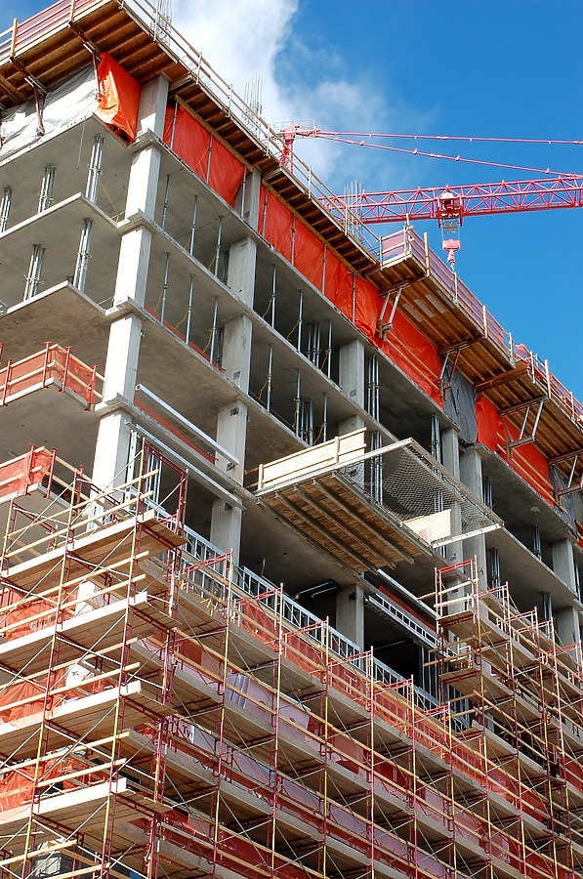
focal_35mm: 60
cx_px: 292
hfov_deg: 22.5
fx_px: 1462
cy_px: 440
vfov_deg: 33.4
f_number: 10
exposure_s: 1/250
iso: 360
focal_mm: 40
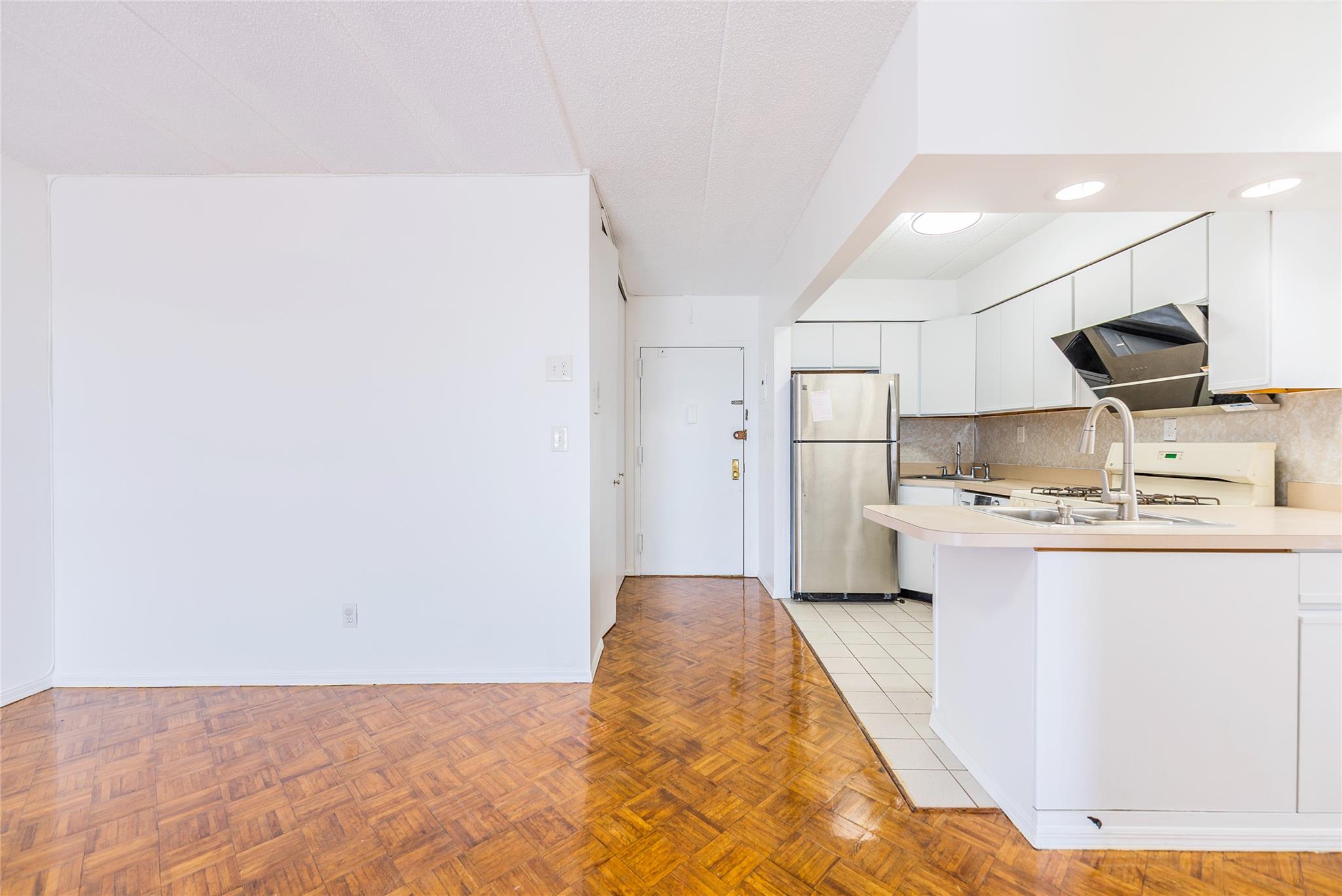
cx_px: 671
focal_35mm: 14
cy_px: 448
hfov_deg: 104.2
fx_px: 522
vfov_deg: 81.3
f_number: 4
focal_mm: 14
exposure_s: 1/13
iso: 40
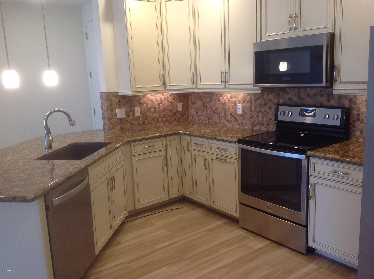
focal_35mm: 35
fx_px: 378
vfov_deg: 40.6
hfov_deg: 52.7
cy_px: 140
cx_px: 187
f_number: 2.4
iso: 50
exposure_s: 1/20
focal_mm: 4.28
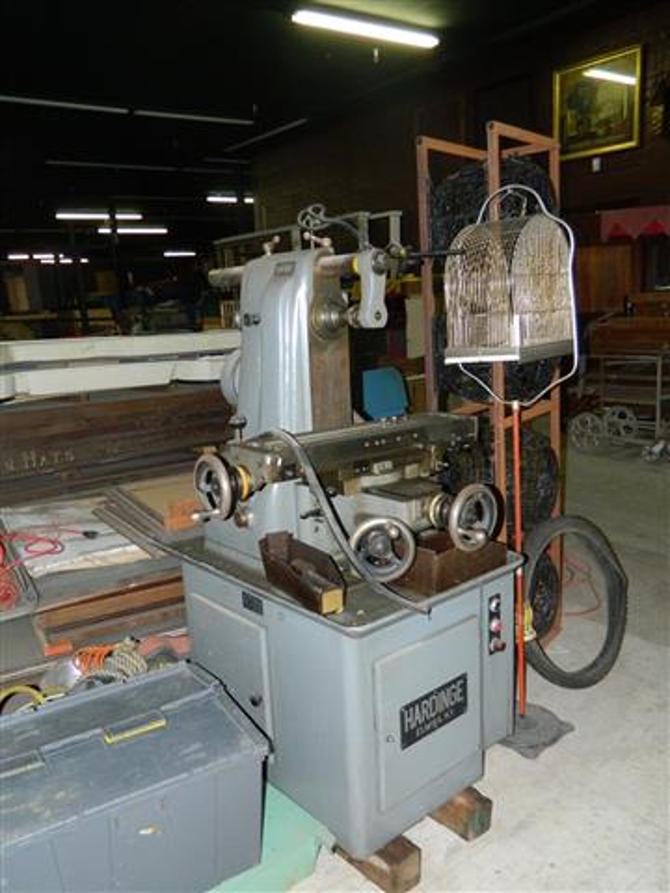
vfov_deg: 63.4
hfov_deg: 49.7
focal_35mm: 28
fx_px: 723
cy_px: 446
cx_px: 335
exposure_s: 1/30
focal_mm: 5.1
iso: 400
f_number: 3.2
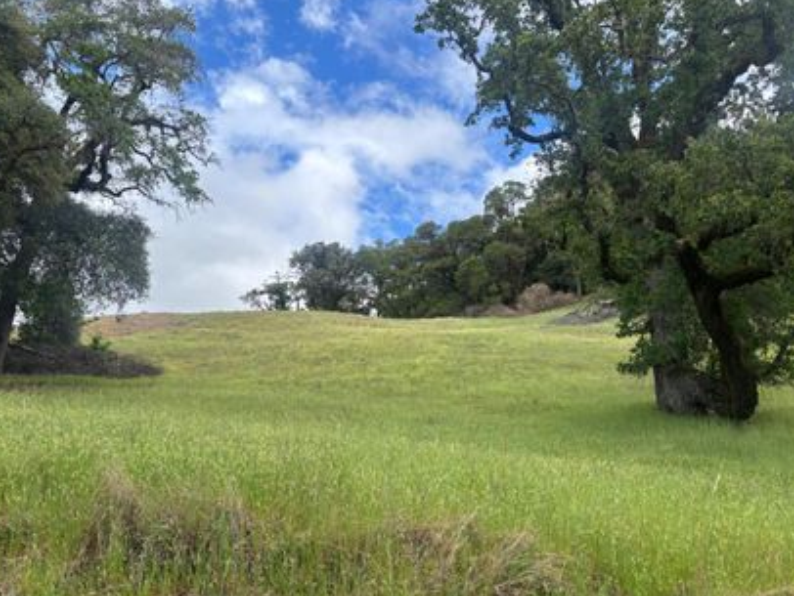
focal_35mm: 32
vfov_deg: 44.2
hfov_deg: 56.7
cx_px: 372
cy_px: 323
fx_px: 734
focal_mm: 5.96
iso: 50
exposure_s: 1/1616
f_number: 1.6
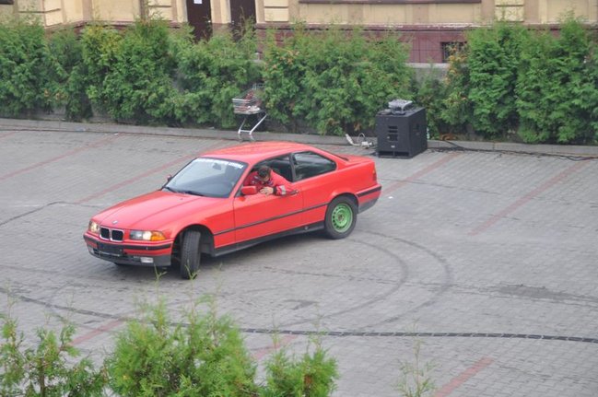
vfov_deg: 14.0
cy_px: 198
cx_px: 299
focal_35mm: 98
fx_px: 1618
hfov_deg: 20.9
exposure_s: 1/160
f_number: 5
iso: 500
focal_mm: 65
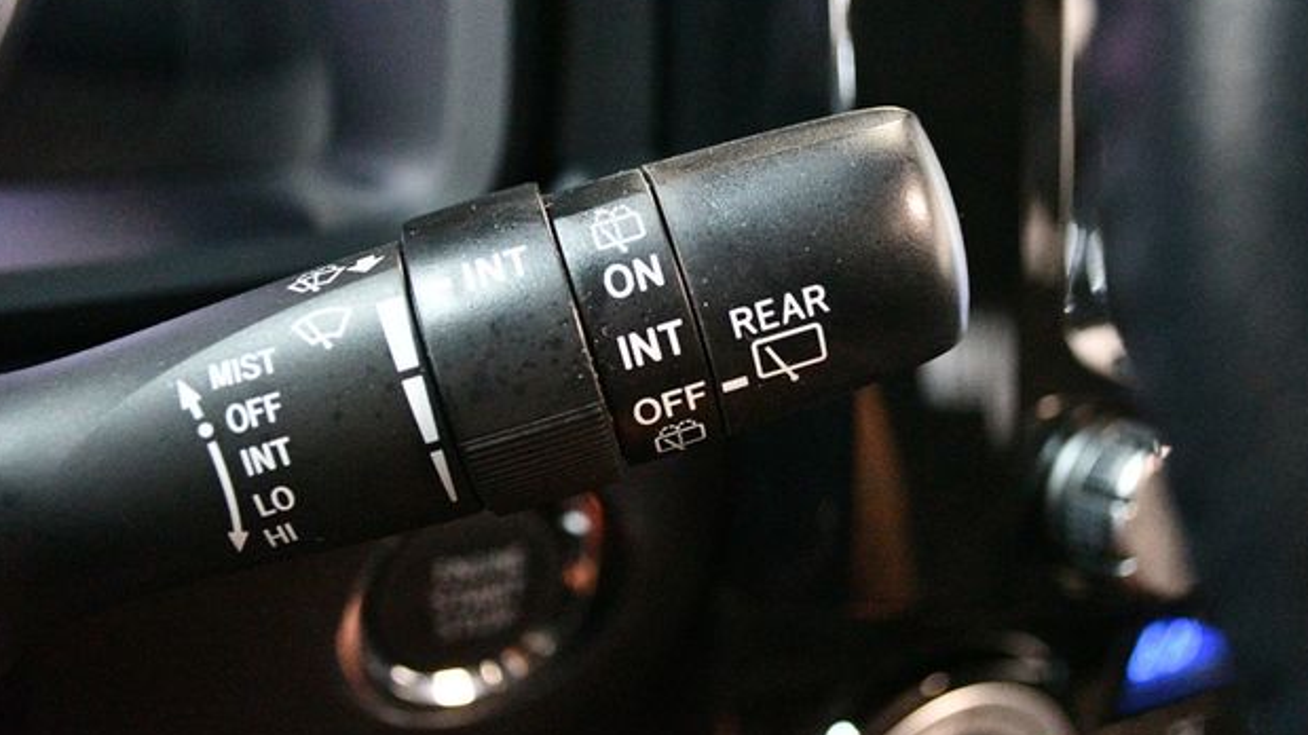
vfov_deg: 23.0
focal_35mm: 52
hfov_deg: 39.9
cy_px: 319
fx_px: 1803
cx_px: 664
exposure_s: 1/60
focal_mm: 32
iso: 12800
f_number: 4.8
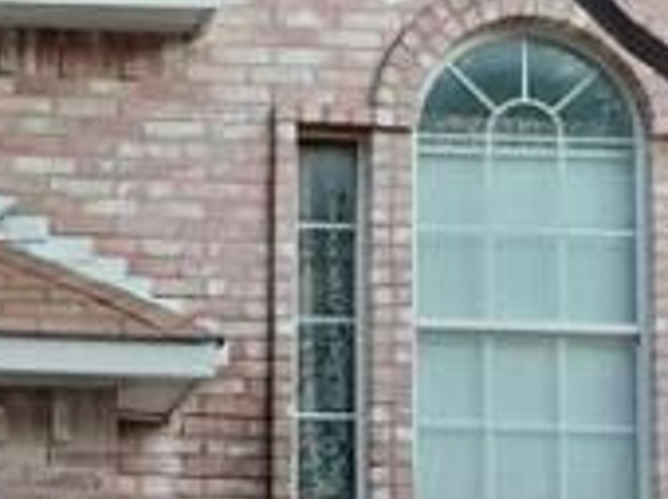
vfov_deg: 10.0
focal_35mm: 147
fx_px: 2833
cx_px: -185
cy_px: 471
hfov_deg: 13.0
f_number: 1.8
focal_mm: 3.98
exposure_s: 1/60
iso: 64
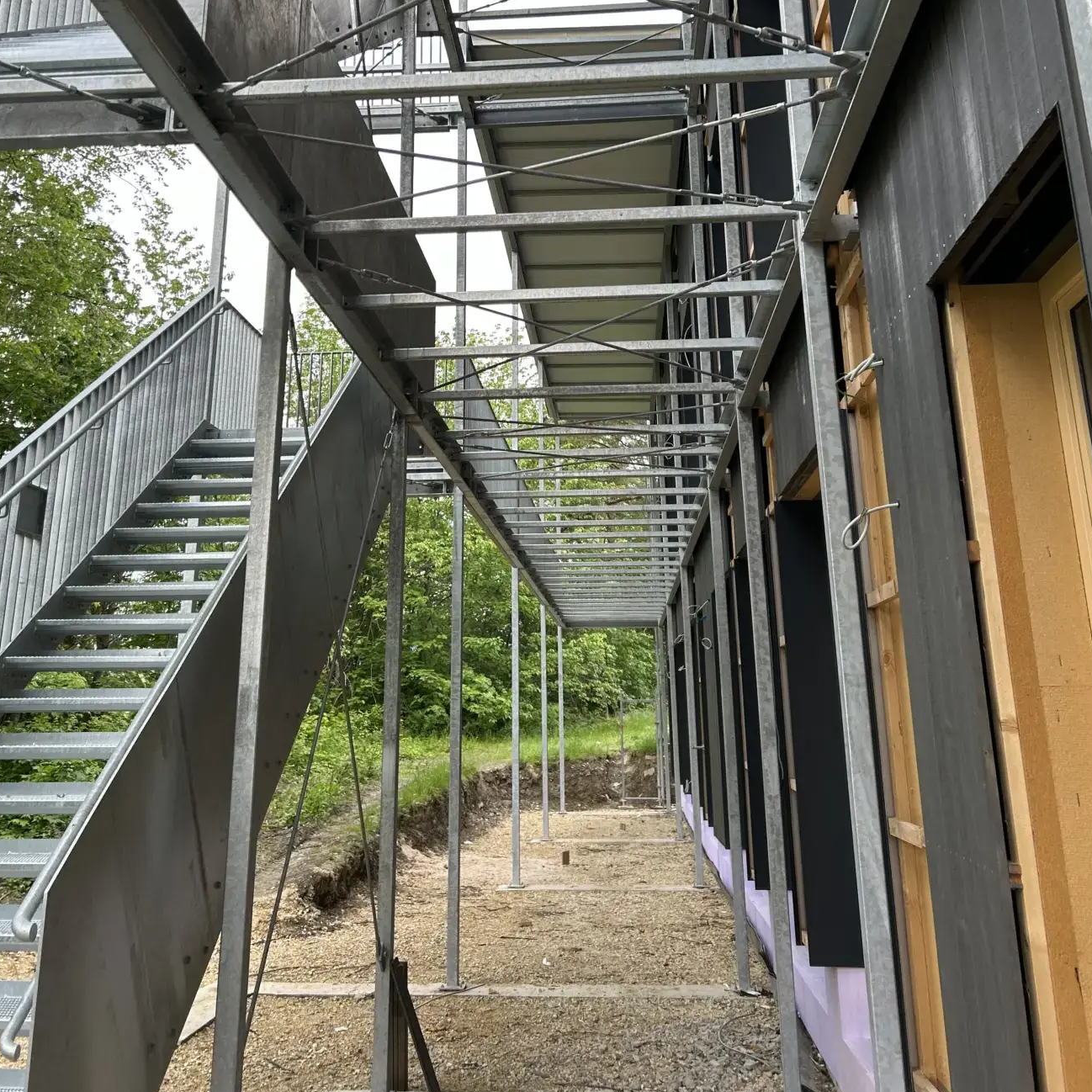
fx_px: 1213
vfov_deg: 47.0
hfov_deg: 48.4
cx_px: 535
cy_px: 295
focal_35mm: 34
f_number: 1.5
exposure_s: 1/518
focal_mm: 5.7
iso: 50
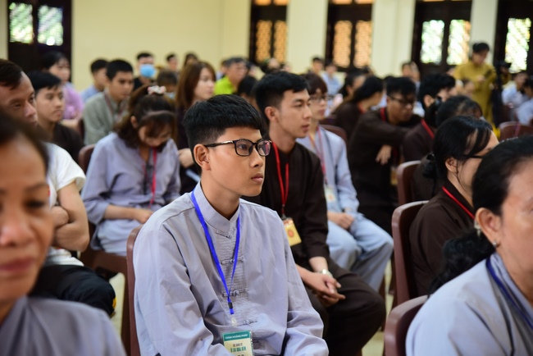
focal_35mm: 75
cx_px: 266
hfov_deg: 27.0
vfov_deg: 18.2
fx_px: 1111
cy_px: 178
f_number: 4
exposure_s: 1/25
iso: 1000
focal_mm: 75
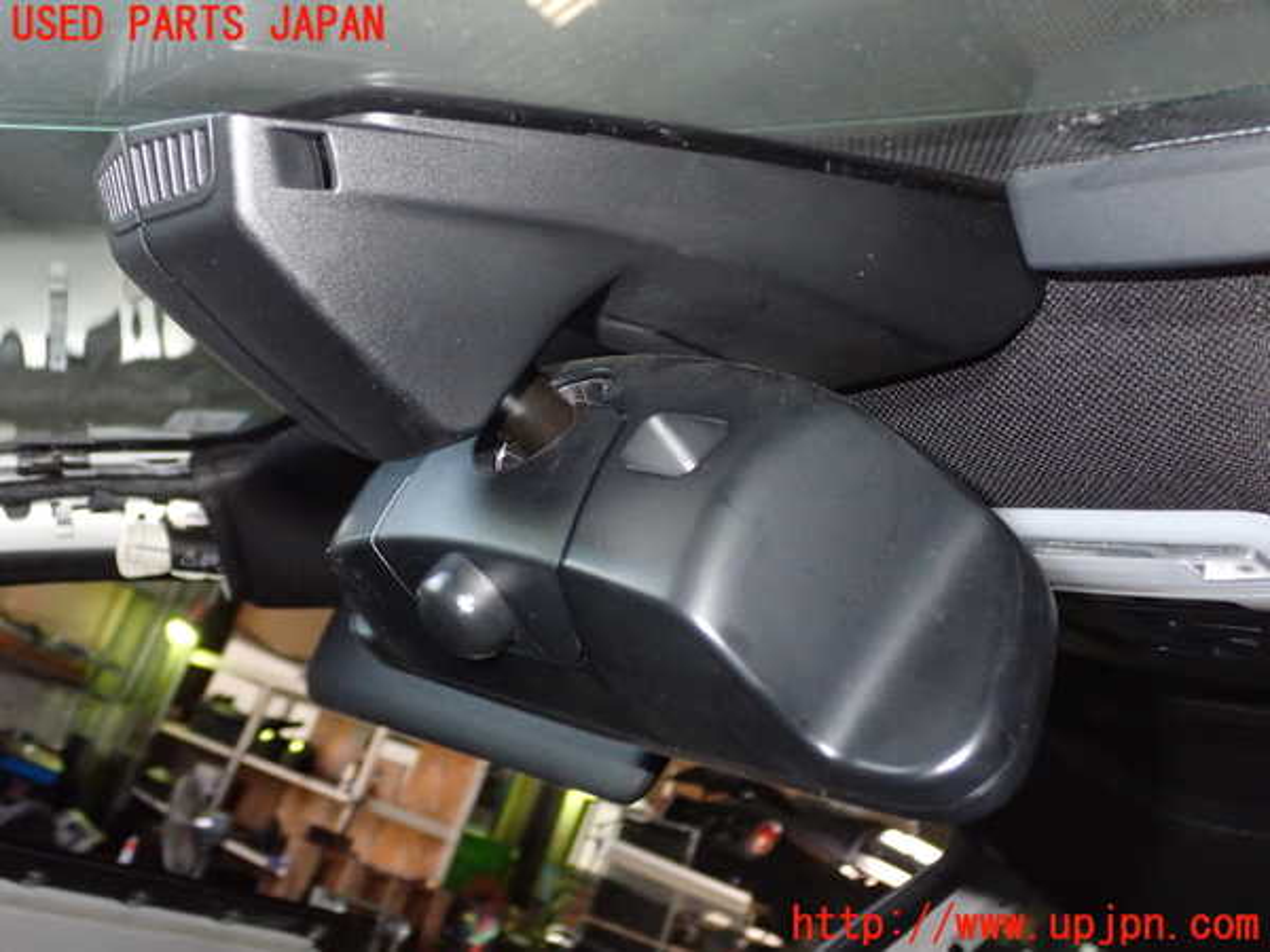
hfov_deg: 45.8
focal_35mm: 41
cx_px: 635
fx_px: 1504
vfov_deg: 35.1
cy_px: 476
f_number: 8
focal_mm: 7.31
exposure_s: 1/40
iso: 800
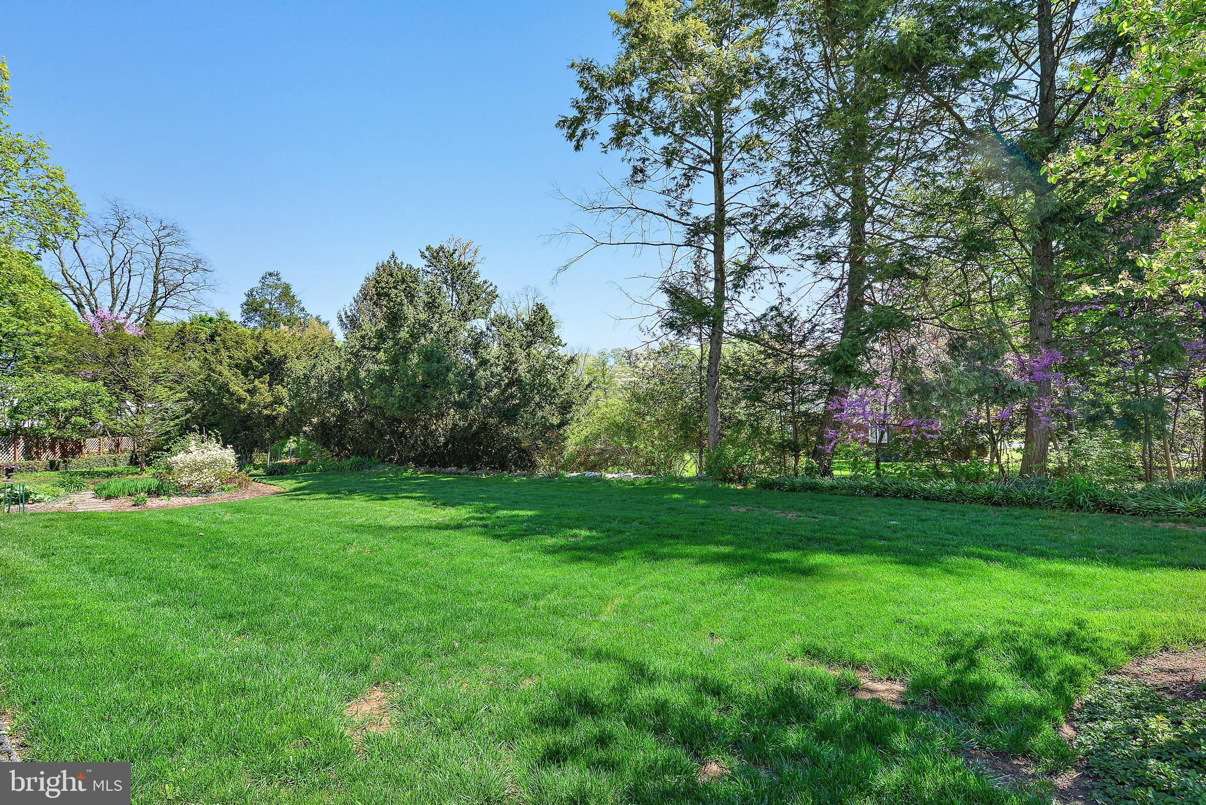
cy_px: 402
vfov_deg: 77.4
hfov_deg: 100.4
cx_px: 603
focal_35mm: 15
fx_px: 503
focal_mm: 15
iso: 100
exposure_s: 1/50
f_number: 11
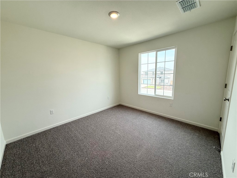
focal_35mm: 14
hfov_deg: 102.1
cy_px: 89
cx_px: 118
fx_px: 96
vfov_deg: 85.7
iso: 64
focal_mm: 2.22
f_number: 2.2
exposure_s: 1/226
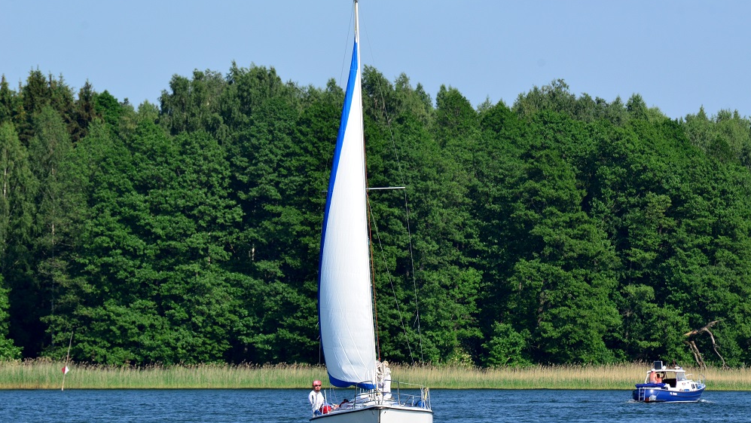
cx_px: 376
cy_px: 226
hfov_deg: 5.7
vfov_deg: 3.2
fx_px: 7508
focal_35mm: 377
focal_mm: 240
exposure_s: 1/500
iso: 400
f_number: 11
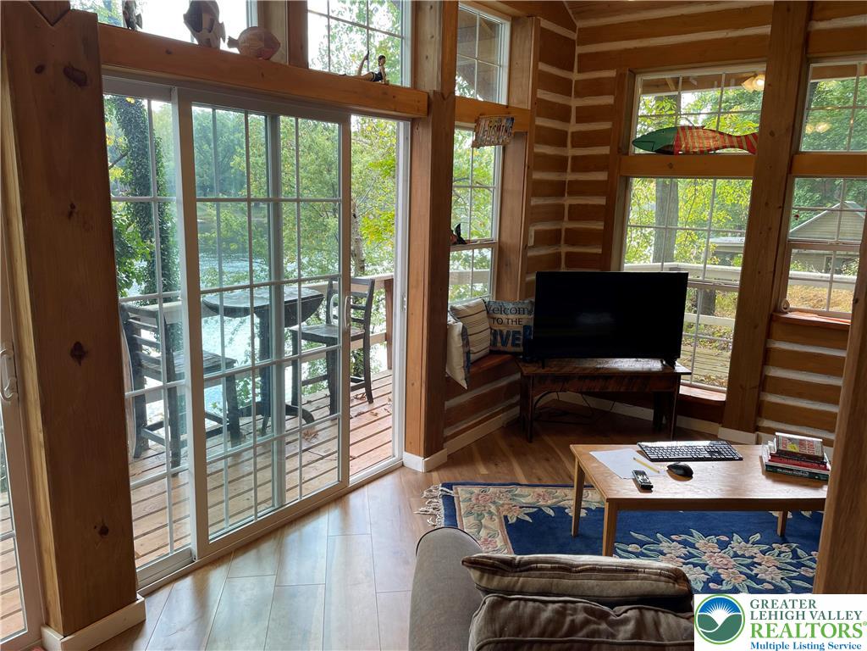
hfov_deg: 67.3
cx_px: 434
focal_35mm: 26
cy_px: 326
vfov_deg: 53.1
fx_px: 651
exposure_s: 1/120
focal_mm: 4.2
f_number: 1.6
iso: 40
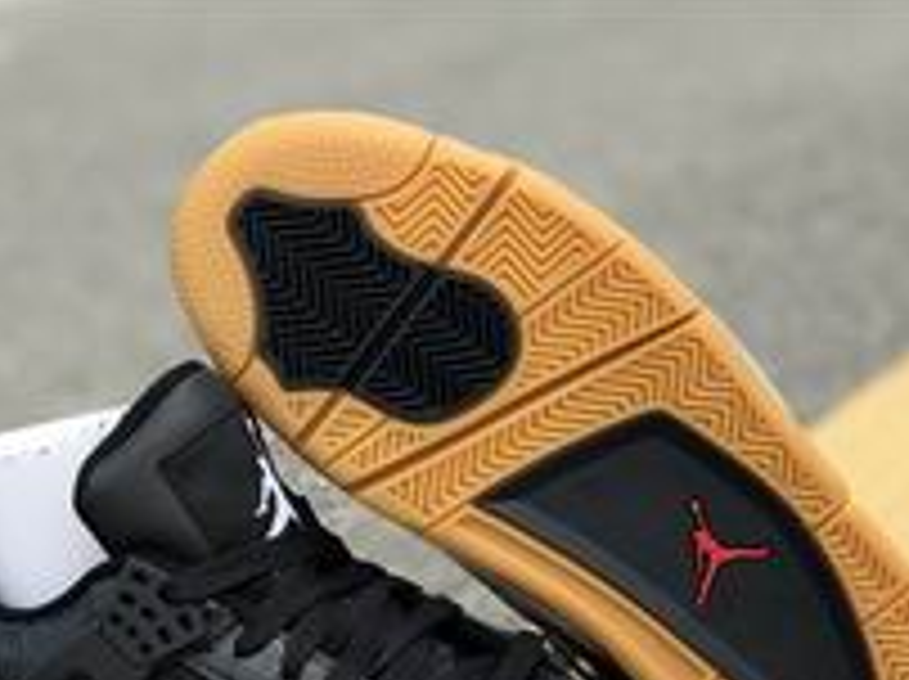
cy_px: 581
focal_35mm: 90
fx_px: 2361
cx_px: 418
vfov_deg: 16.2
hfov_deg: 21.8
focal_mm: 6
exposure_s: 1/218
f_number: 2.4
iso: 16
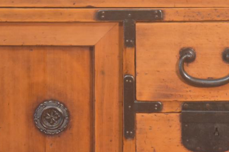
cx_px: 124
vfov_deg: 3.1
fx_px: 2811
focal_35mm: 442
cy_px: 23
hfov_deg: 4.7
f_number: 6
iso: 7200
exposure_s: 1/125
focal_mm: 155
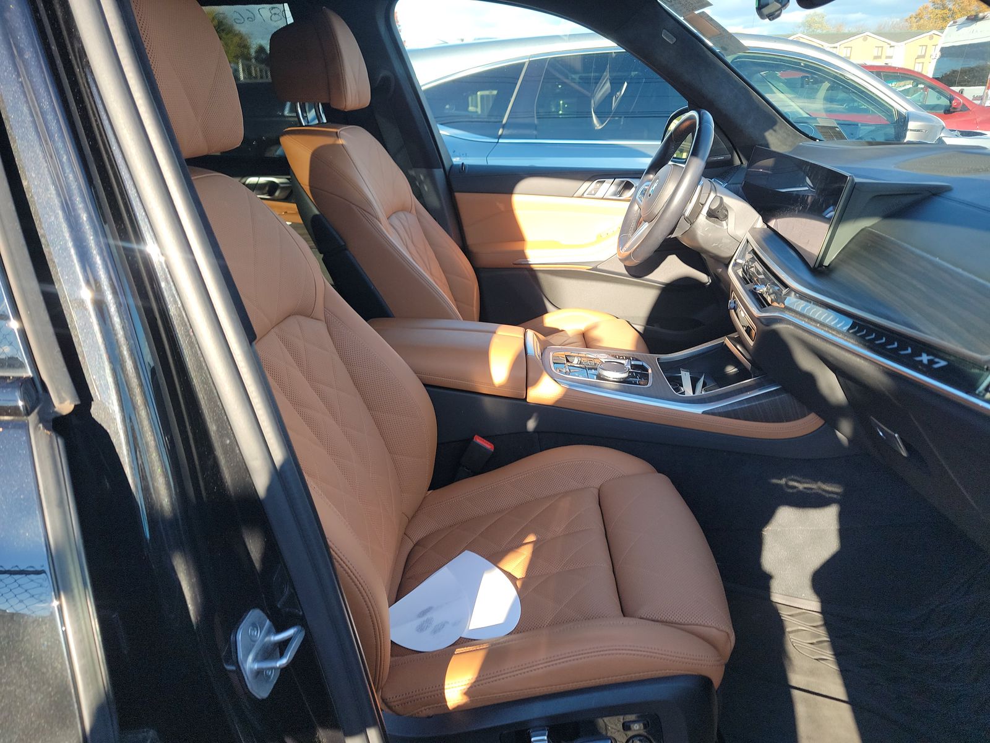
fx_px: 686
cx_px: 495
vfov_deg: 56.8
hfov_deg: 71.6
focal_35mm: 24
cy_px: 372
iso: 53
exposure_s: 1/119
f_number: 1.8
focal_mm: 6.7
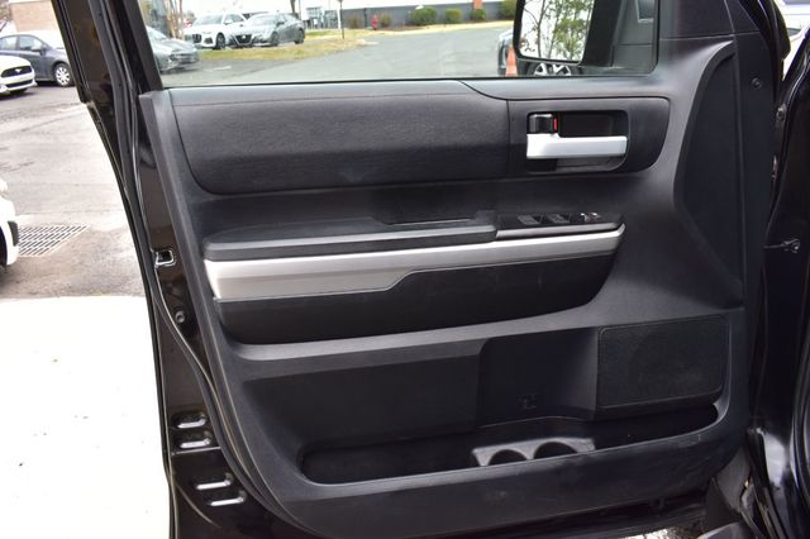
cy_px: 270
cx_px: 405
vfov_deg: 43.6
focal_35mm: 30
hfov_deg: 62.0
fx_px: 675
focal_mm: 20
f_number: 9
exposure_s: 1/125
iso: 400
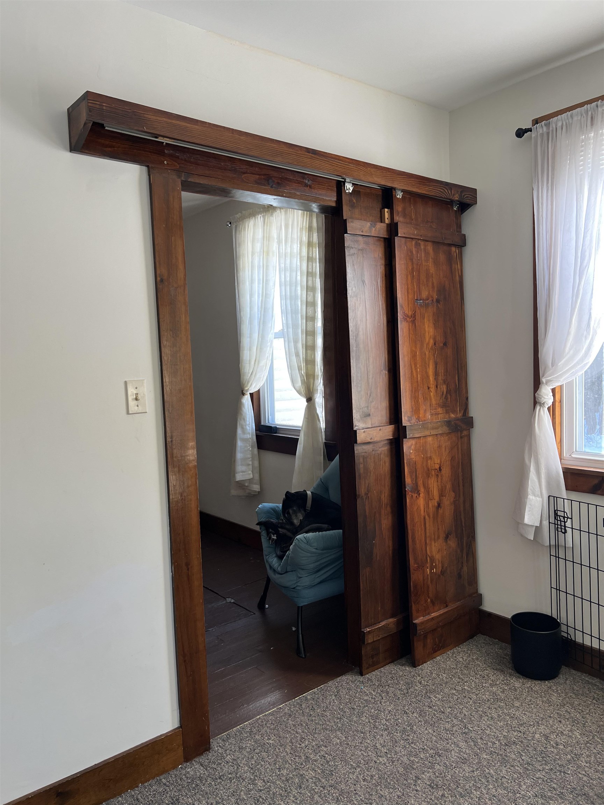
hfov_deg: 53.1
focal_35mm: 26
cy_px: 402
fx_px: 605
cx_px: 302
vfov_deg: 67.3
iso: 80
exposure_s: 1/121
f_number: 1.5
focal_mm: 5.7
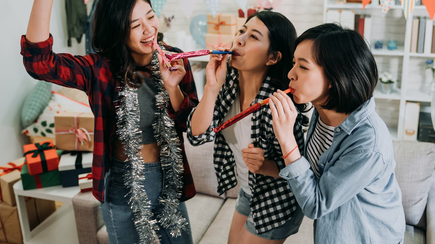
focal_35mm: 43
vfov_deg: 27.6
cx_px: 225
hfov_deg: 47.4
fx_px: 496
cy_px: 92
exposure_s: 1/200
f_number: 2.8
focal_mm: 34
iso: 800
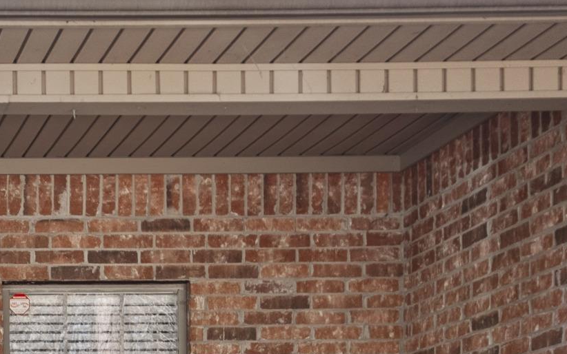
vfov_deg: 13.2
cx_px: -177
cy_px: 538
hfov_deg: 20.4
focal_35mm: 93
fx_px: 1437
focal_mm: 20
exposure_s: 1/8
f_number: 7.1
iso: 200
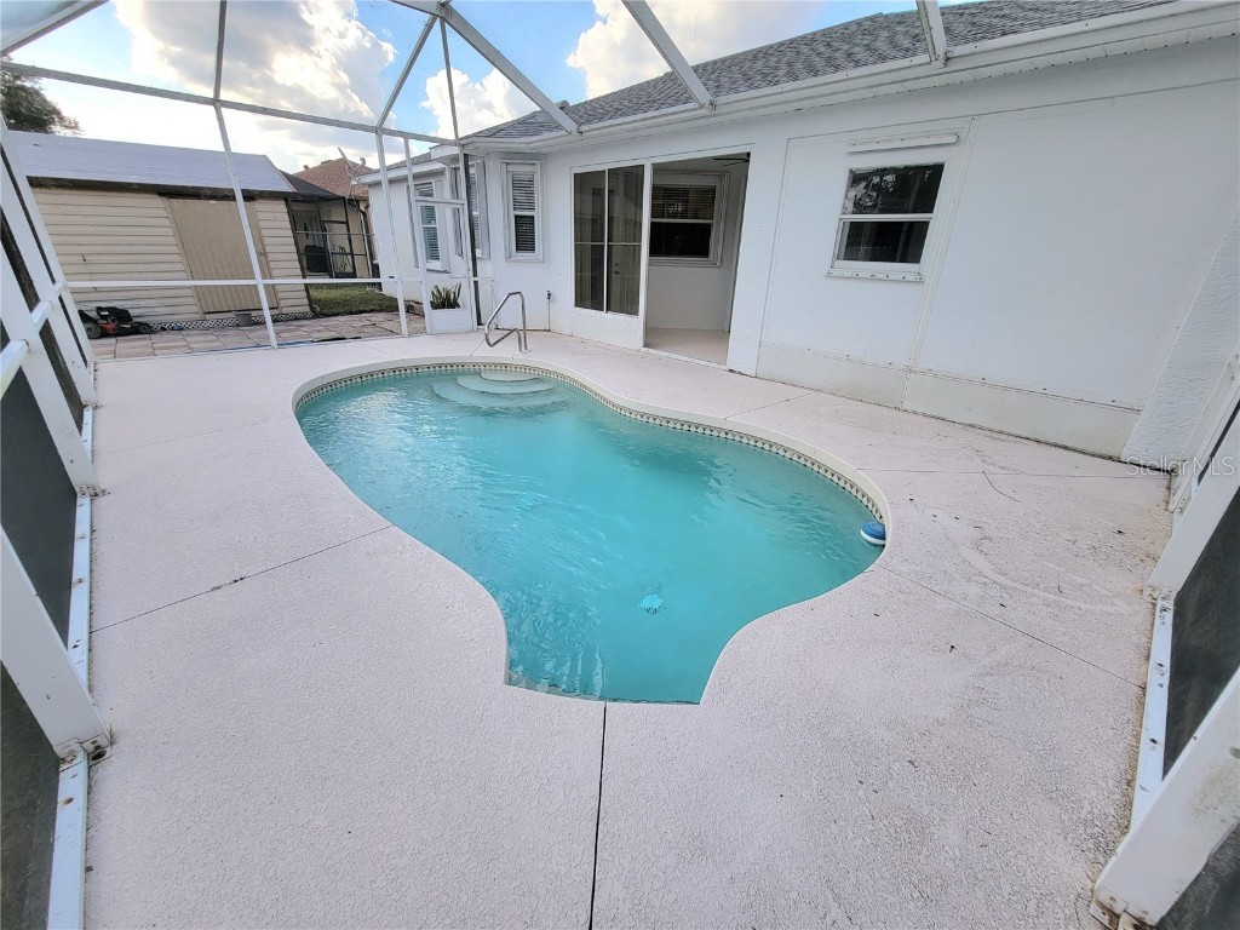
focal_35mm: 13
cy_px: 465
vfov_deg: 89.9
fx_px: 466
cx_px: 620
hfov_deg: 106.2
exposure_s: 1/833
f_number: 2.2
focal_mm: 2.2
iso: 50
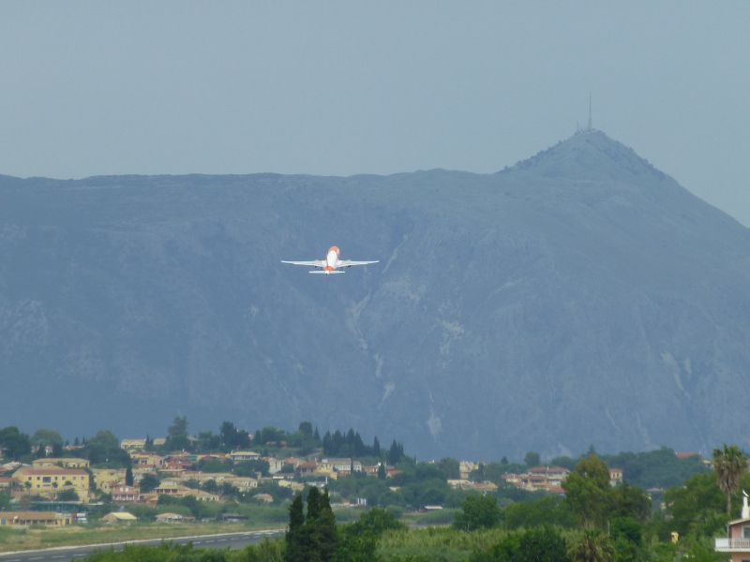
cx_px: 375
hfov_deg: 6.2
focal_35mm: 318
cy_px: 281
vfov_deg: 4.7
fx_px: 6890
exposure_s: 1/250
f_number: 5.9
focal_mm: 51.5
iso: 100
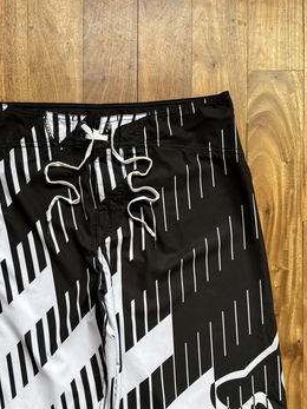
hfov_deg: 35.5
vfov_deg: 45.9
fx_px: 473
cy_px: 282
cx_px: 99
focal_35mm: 40
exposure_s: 1/121
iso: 64
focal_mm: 5.96
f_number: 1.6
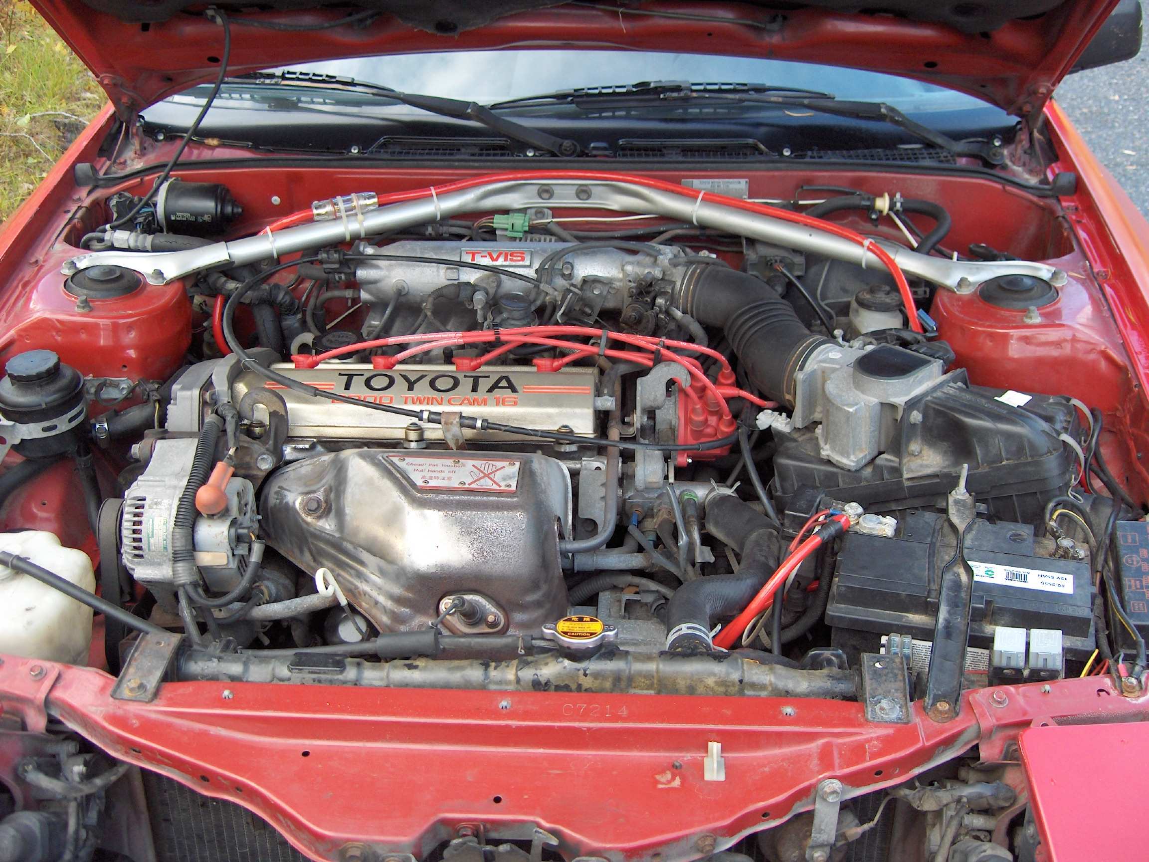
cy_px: 431
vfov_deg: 36.8
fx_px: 1295
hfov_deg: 47.9
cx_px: 574
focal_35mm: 39
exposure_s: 1/124
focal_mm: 8
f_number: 2.8
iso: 173
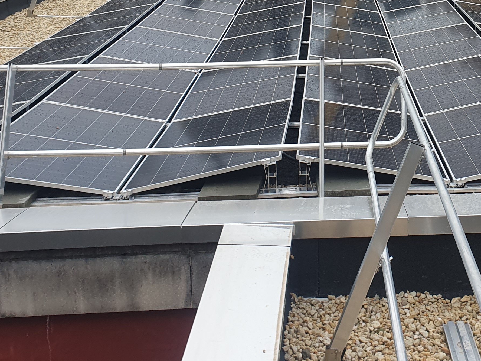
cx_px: 411
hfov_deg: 31.5
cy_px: -18
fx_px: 820
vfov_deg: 23.5
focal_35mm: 59
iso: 50
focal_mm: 4.32
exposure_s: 1/162
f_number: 2.4
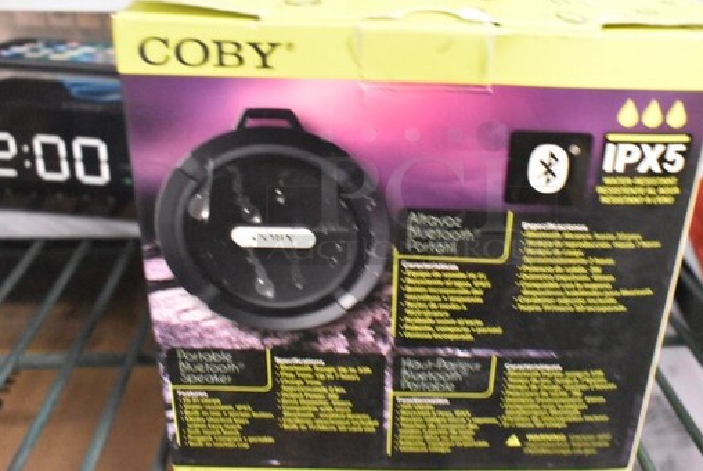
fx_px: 704
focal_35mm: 36
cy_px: 191
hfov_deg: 52.8
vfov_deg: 36.8
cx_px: 412
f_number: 5.6
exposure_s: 1/125
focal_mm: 20
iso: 11400
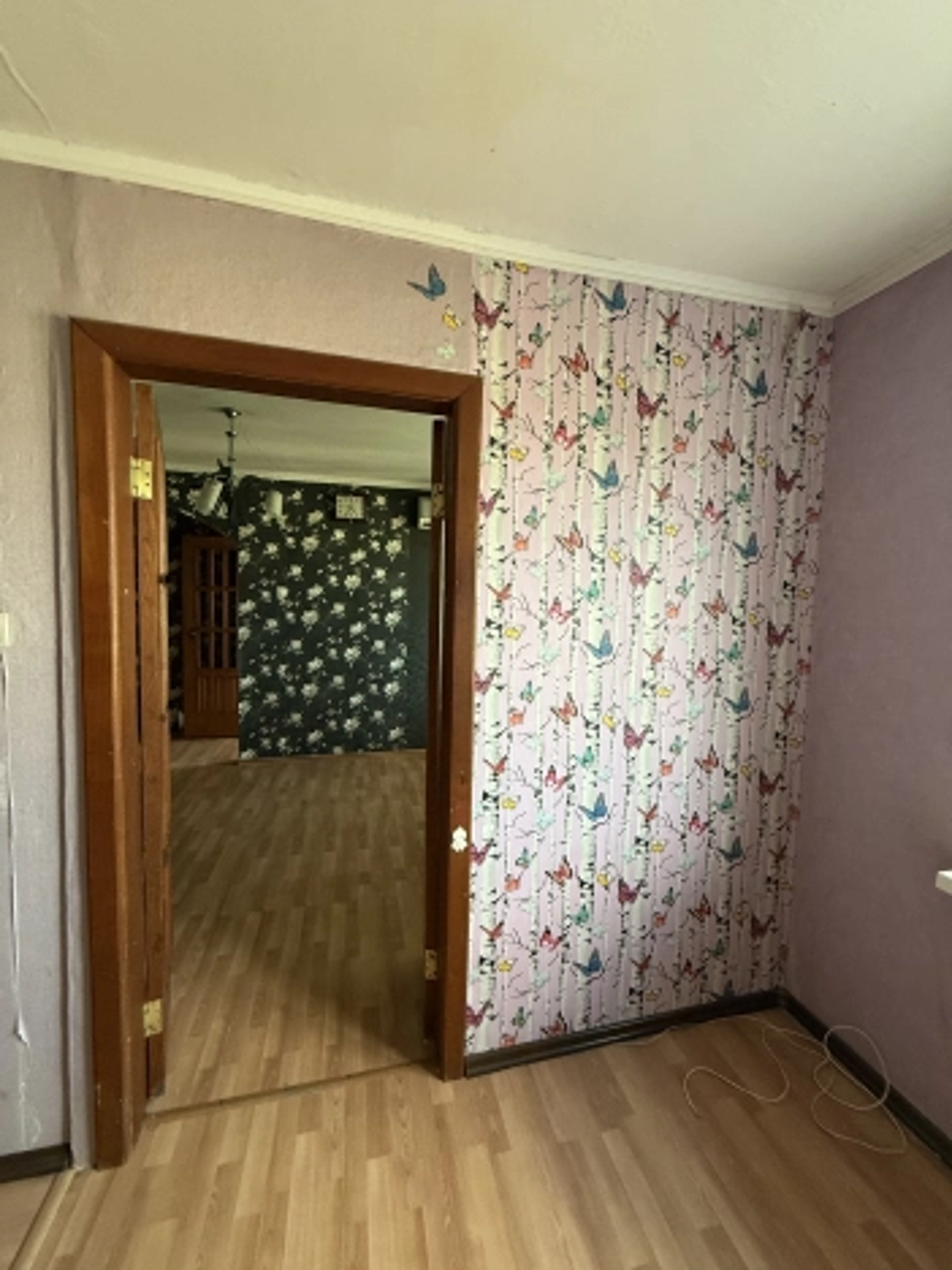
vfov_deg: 102.1
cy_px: 635
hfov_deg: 85.7
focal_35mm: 14
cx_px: 476
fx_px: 513
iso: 320
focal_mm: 2.22
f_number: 2.2
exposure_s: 1/99
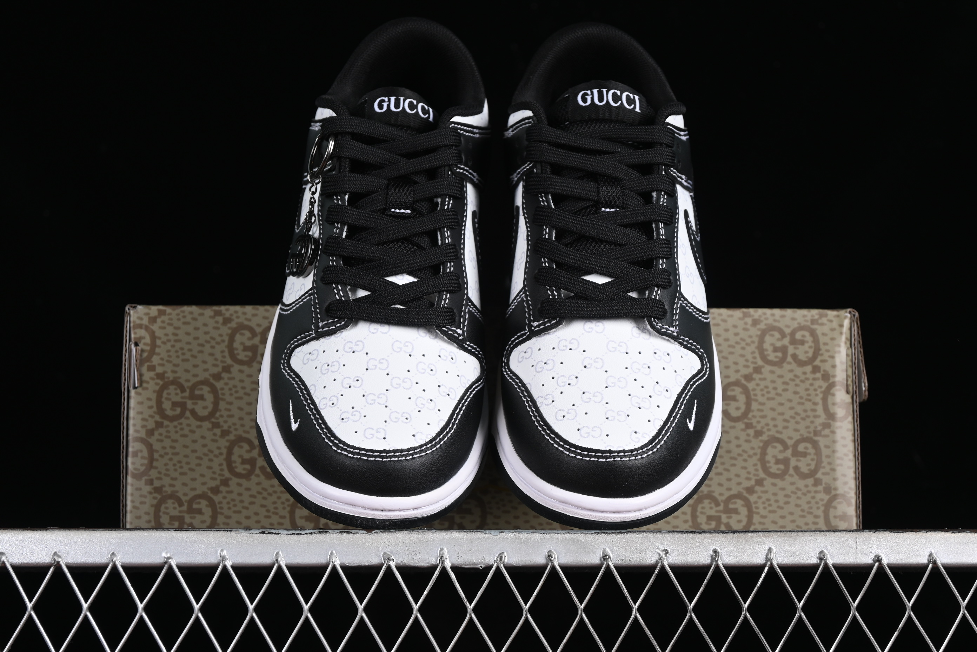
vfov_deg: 18.2
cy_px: 326
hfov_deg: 27.0
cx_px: 488
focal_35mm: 75
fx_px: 2035
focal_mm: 50
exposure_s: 1/60
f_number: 6.3
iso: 160
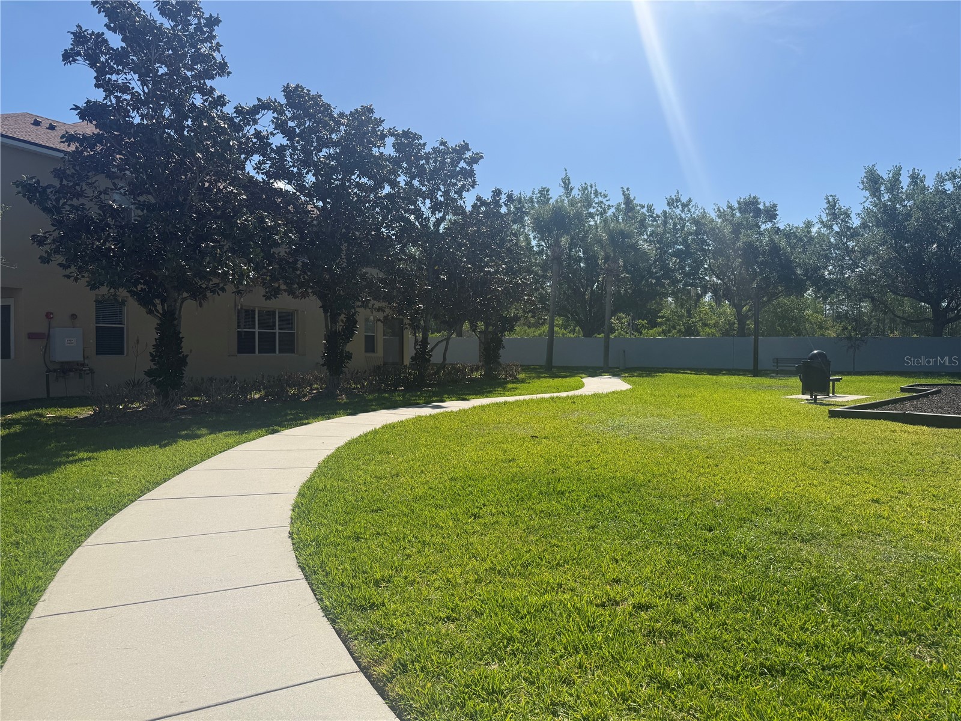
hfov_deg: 71.6
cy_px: 360
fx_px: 666
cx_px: 480
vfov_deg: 56.8
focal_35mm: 24
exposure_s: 1/5714
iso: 80
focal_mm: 6.76
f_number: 1.78
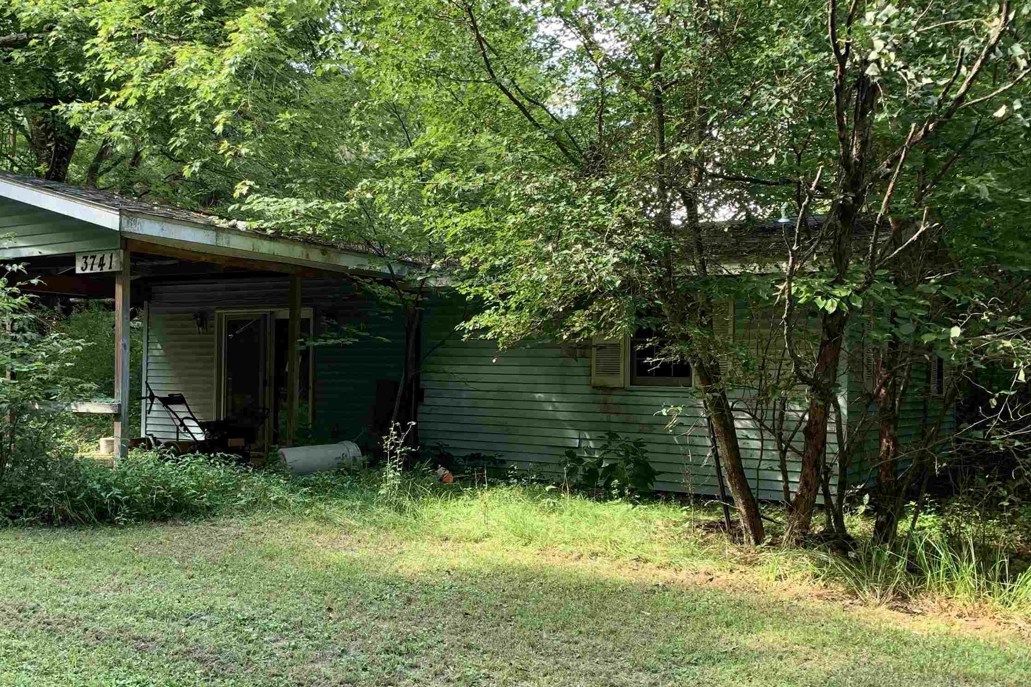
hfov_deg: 51.3
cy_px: 380
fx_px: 1060
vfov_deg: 35.9
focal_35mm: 37
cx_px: 376
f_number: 1.8
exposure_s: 1/121
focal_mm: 4.25
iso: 80
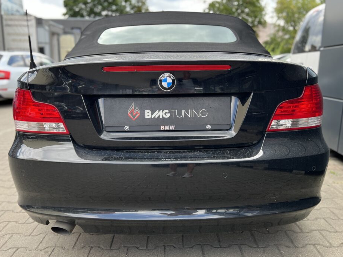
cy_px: 123
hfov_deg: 61.6
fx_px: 287
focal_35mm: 29
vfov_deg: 48.2
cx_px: 170
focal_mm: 5.7
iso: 50
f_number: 1.5
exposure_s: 1/448
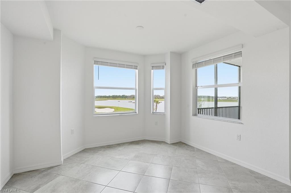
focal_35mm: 16
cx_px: 146
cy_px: 96
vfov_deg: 73.7
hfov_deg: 96.8
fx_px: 129
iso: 400
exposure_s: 1/250
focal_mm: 16
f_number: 9
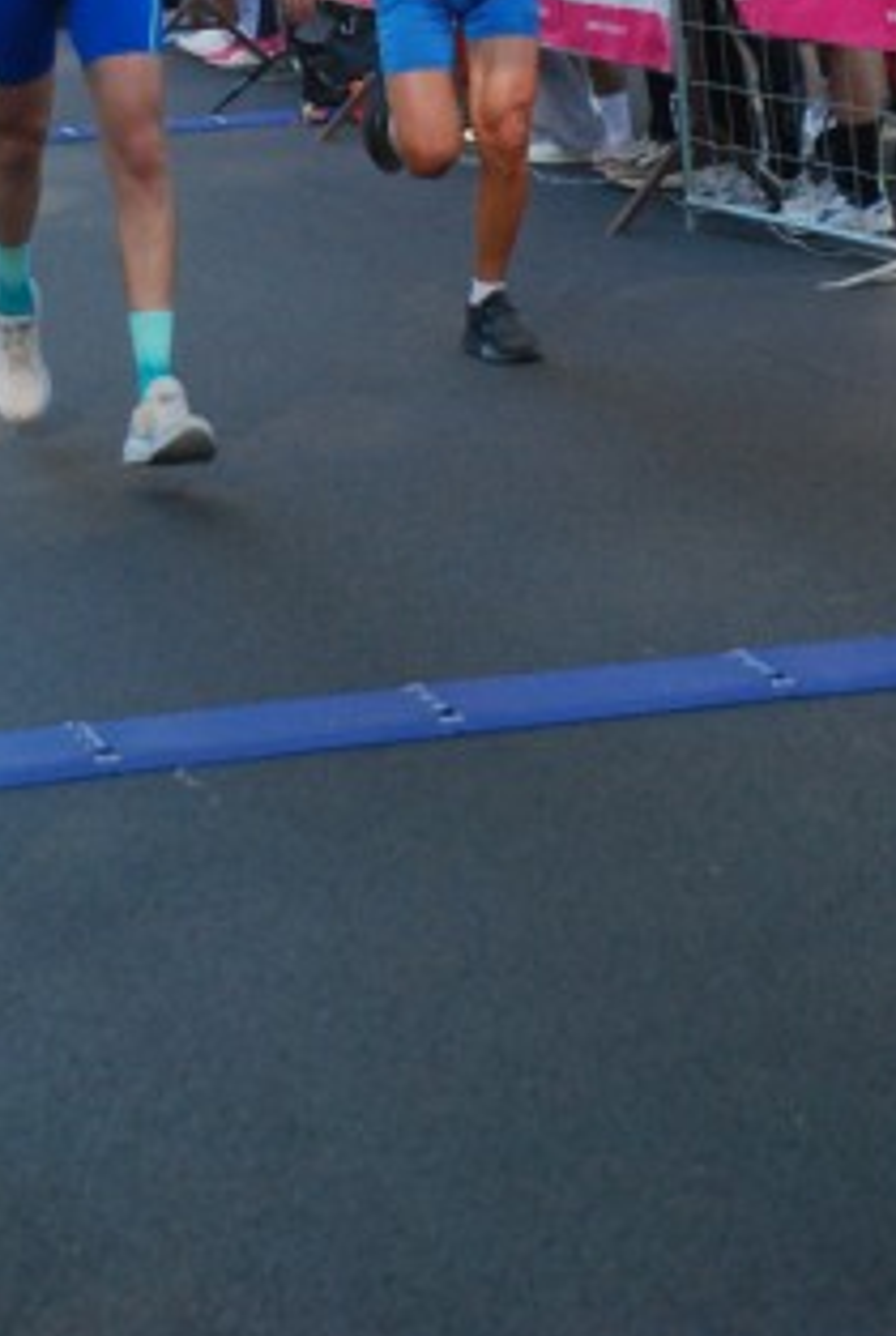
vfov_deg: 14.1
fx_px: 5352
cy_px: 90
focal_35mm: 144
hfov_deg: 9.6
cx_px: 437
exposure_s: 1/320
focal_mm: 50
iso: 1000
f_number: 5
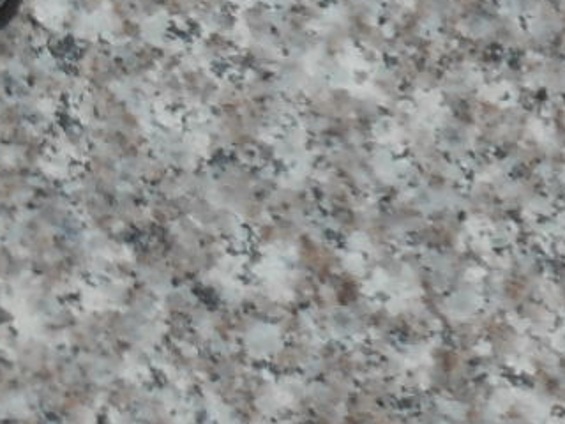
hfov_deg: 3.9
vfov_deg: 3.0
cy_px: -472
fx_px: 7998
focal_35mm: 490
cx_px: 1534
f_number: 4.9
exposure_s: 1/640
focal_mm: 12.4
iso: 80
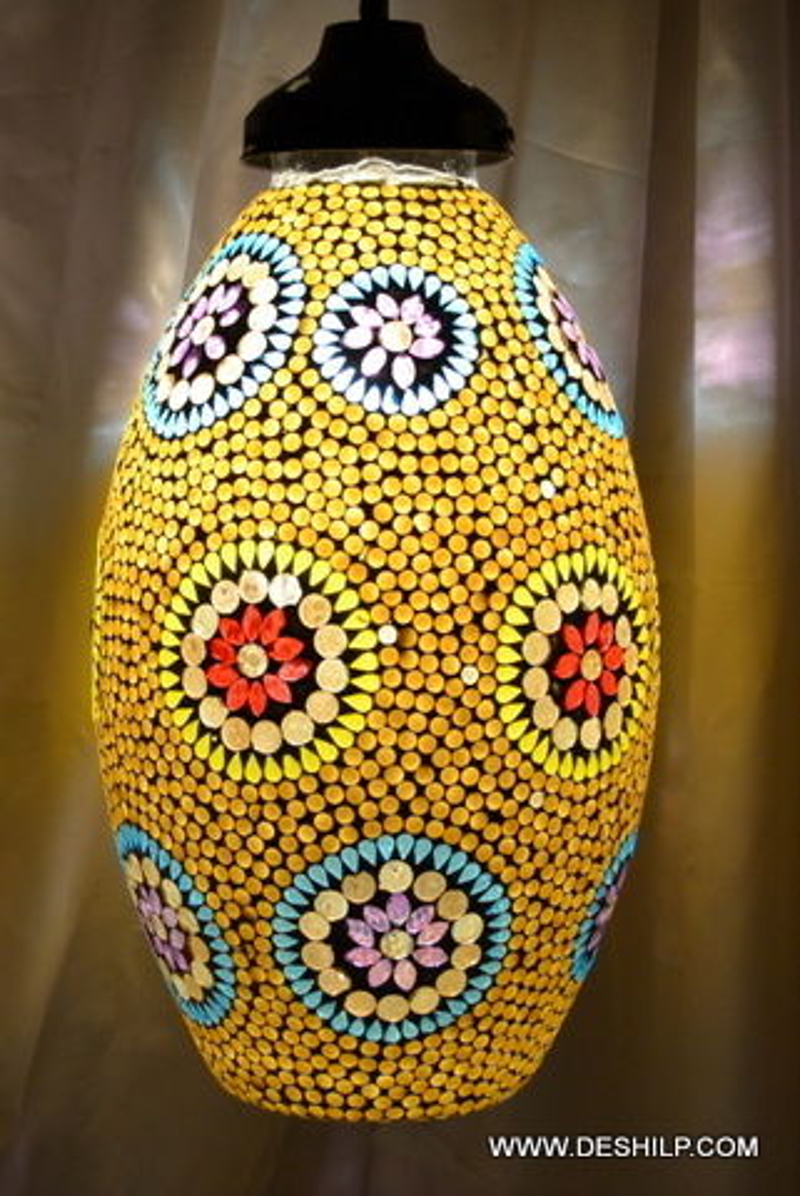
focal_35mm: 39
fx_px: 1297
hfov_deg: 34.3
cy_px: 598
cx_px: 400
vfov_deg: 49.5
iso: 400
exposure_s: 1/80
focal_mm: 26
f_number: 4.5
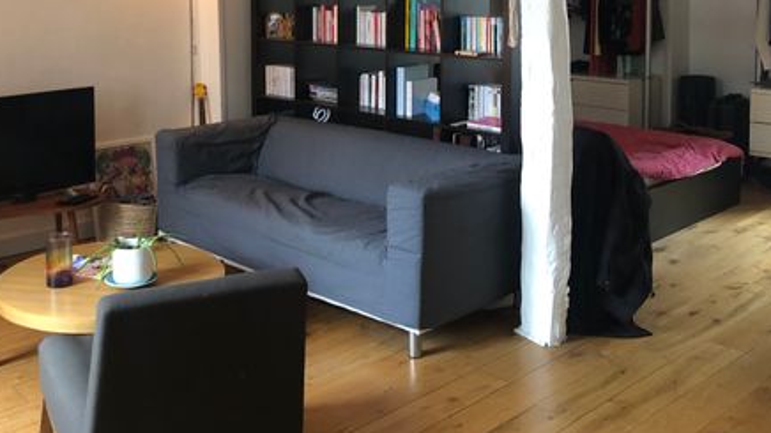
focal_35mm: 42
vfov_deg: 27.4
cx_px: 292
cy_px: 55
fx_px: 858
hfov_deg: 47.9
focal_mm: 4
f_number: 1.8
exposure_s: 1/9
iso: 100
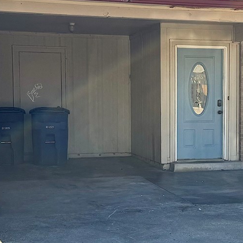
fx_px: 651
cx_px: 198
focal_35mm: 82
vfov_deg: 21.1
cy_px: 139
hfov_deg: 20.9
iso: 80
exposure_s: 1/3802
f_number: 1.78
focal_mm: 6.76
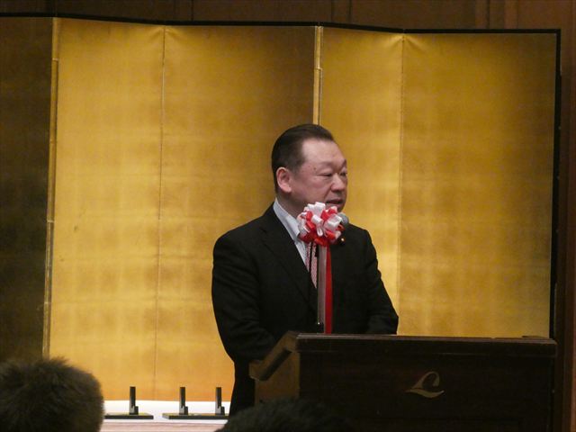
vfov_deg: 6.9
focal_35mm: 214
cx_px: 288
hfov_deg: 9.2
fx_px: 3561
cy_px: 216
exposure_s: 1/50
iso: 1600
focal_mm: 38.4
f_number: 5.6
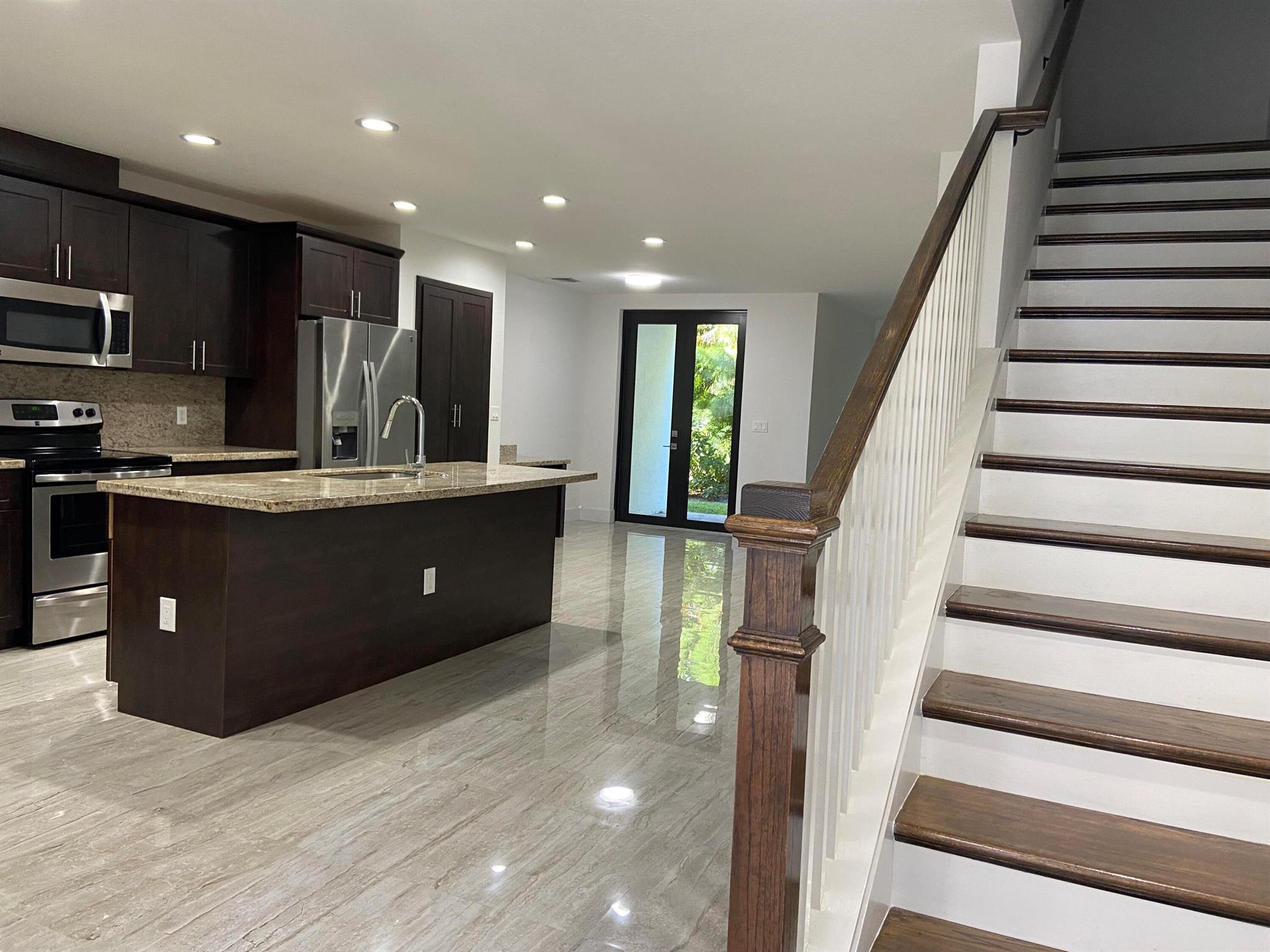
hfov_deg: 67.3
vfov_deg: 53.1
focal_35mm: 26
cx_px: 635
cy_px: 476
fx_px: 954
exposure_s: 1/60
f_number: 1.8
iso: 125
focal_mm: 4.25
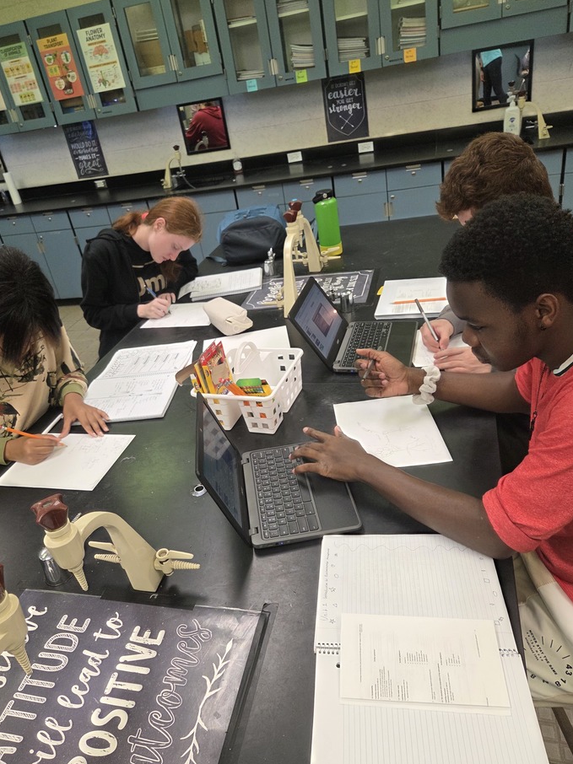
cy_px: 364
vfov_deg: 67.3
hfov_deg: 52.9
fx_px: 574
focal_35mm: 26
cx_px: 257
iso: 200
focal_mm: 5.4
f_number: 1.8
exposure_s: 1/120
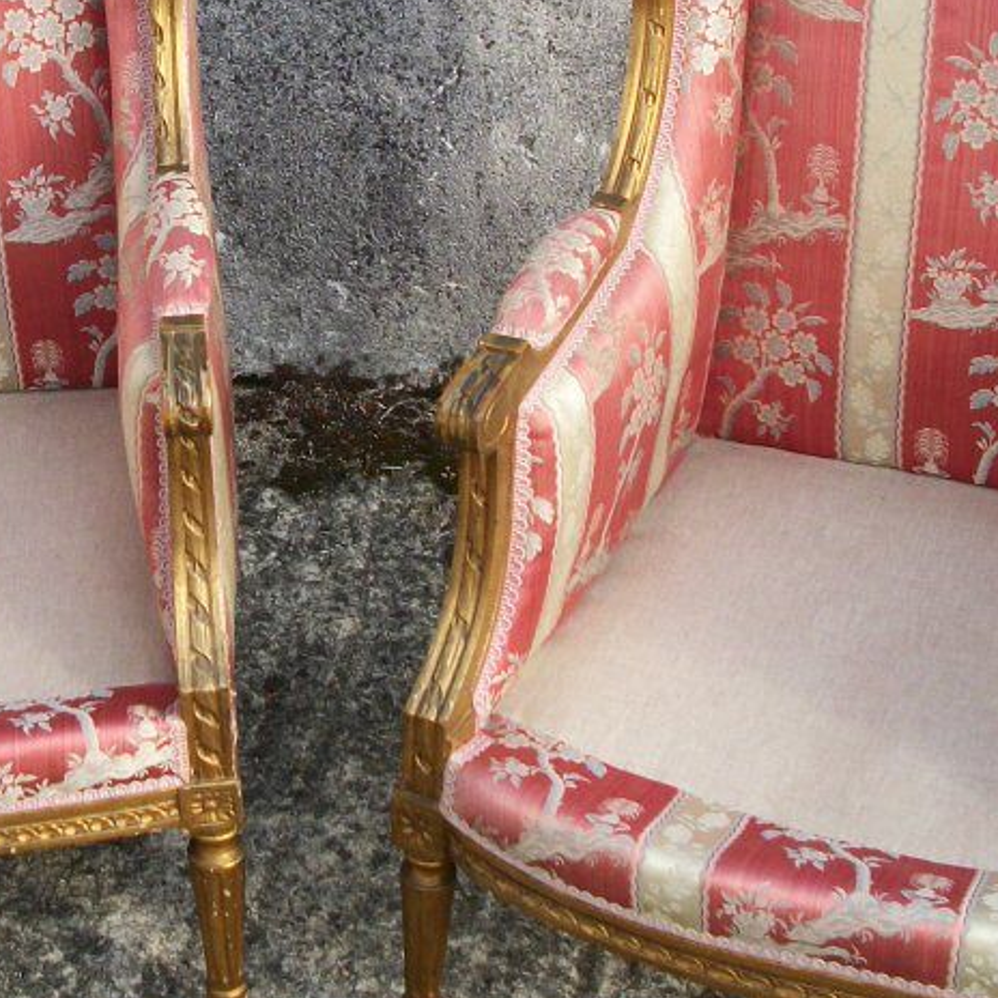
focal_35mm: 78
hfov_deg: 22.0
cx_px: 247
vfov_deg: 22.1
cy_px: 333
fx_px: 2544
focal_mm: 5.7
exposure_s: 1/320
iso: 80
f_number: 2.9
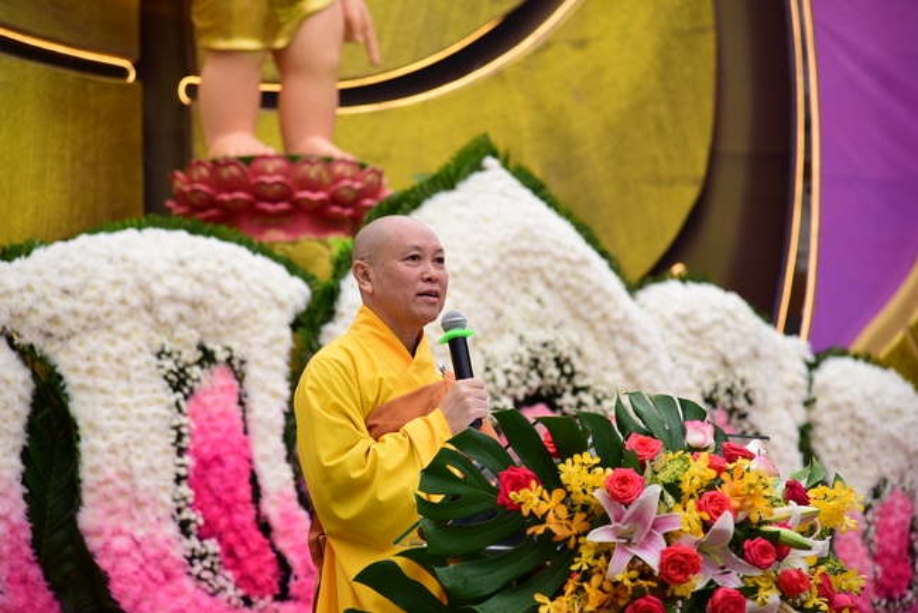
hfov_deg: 17.1
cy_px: 306
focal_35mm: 120
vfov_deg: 11.4
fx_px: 3061
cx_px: 459
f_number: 4
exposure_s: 1/100
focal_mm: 120
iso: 200
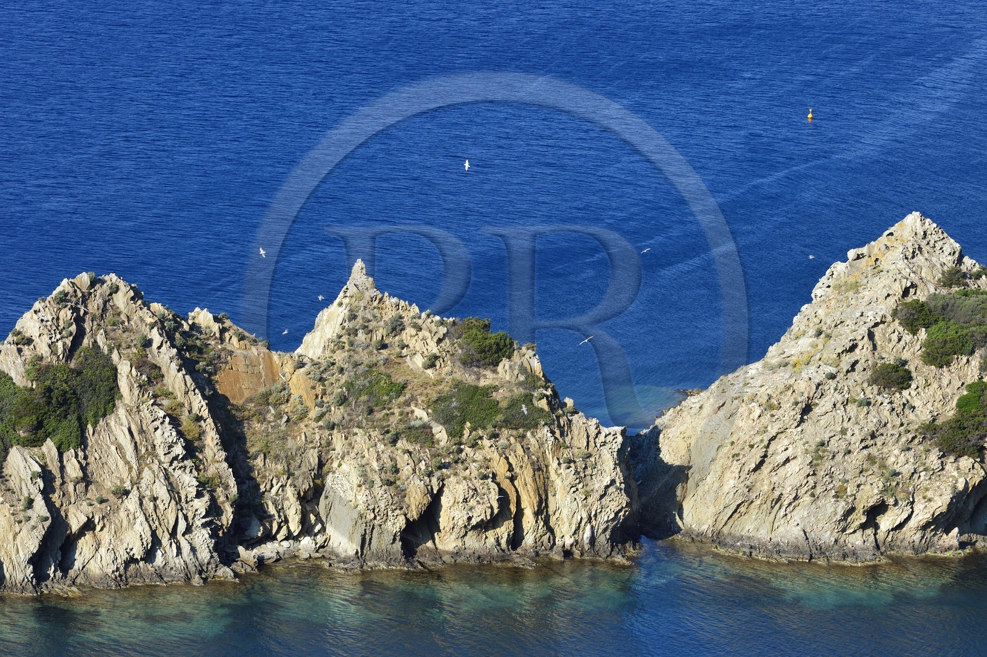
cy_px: 328
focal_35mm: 200
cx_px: 494
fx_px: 5480
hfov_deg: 10.3
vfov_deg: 6.9
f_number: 11
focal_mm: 200
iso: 200
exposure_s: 1/250
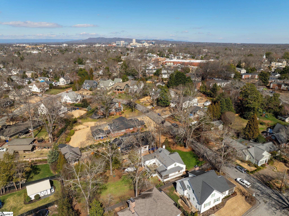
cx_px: 144
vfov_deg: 56.8
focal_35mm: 24
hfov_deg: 71.6
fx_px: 200
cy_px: 108
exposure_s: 1/80
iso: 100
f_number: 4.5
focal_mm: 12.29
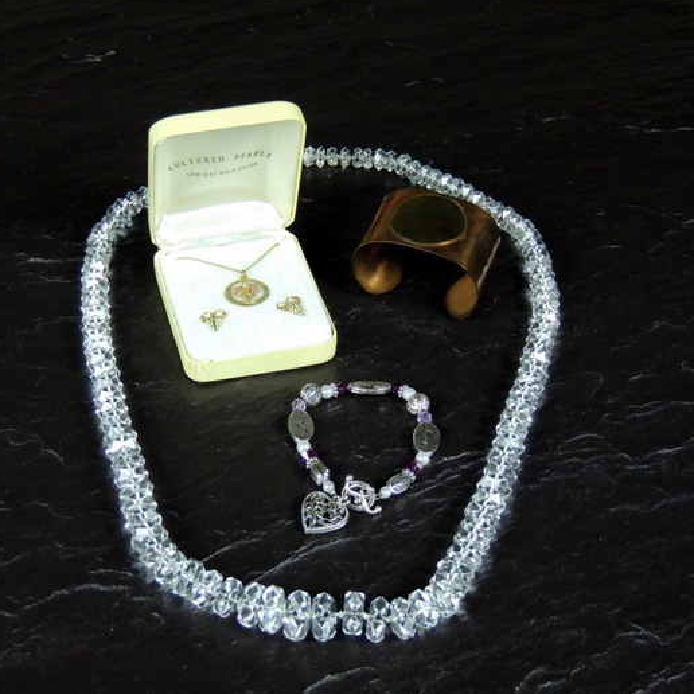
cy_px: 345
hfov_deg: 24.0
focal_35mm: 72
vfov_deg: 24.0
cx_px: 304
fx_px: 1633
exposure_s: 1/60
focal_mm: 10.7
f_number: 3.7
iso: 360
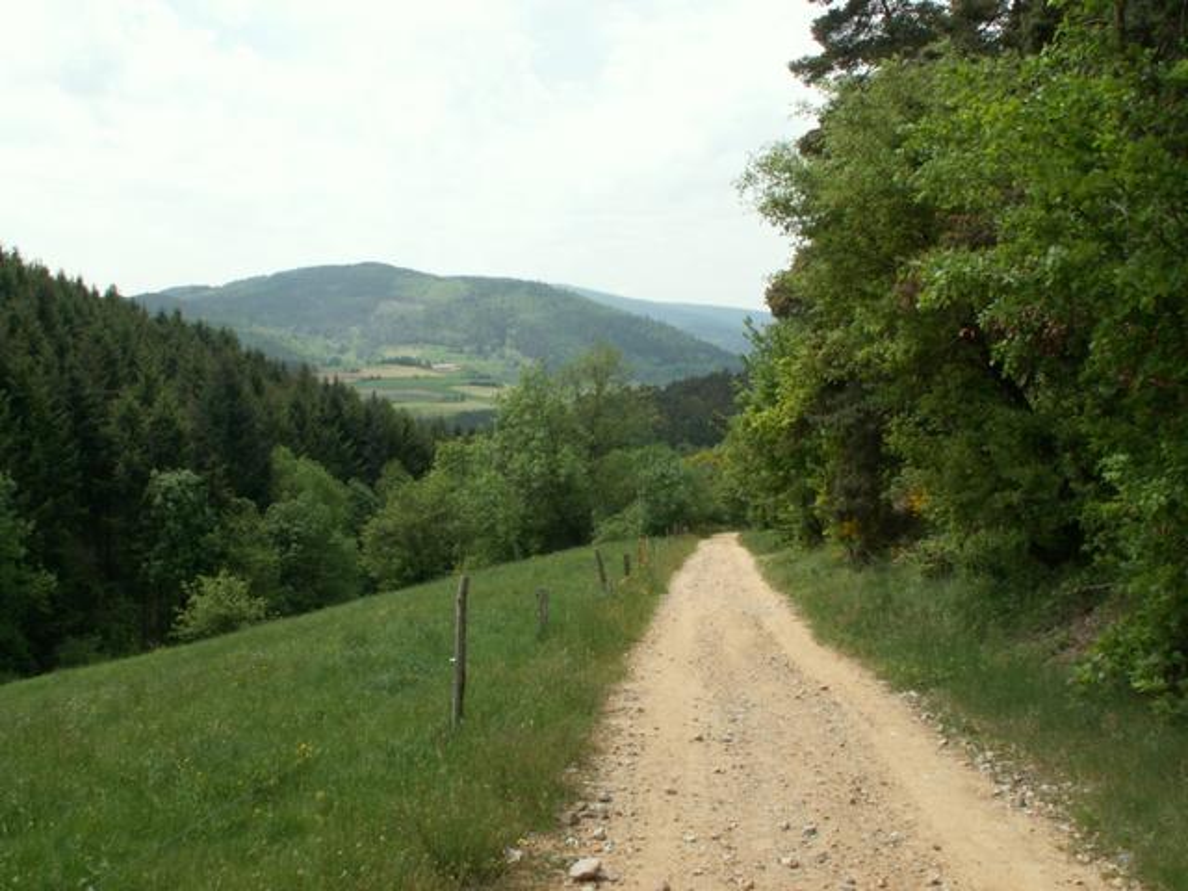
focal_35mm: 35
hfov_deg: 52.6
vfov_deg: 40.7
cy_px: 446
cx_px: 594
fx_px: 1201
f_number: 8
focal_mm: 5.86
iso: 50
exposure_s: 1/100
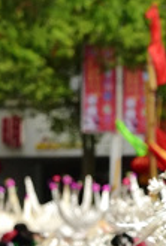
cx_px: 345
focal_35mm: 423
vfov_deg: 4.8
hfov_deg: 3.2
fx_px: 2907
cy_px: 429
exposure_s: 1/320
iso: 1250
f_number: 8
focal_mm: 70
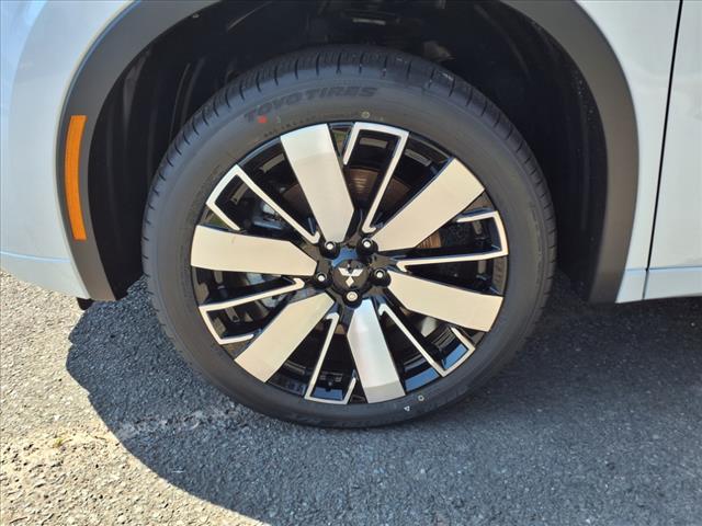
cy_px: 263
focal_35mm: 27
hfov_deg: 65.3
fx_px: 548
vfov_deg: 51.4
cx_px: 351
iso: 40
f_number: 1.9
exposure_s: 1/417
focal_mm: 3.58
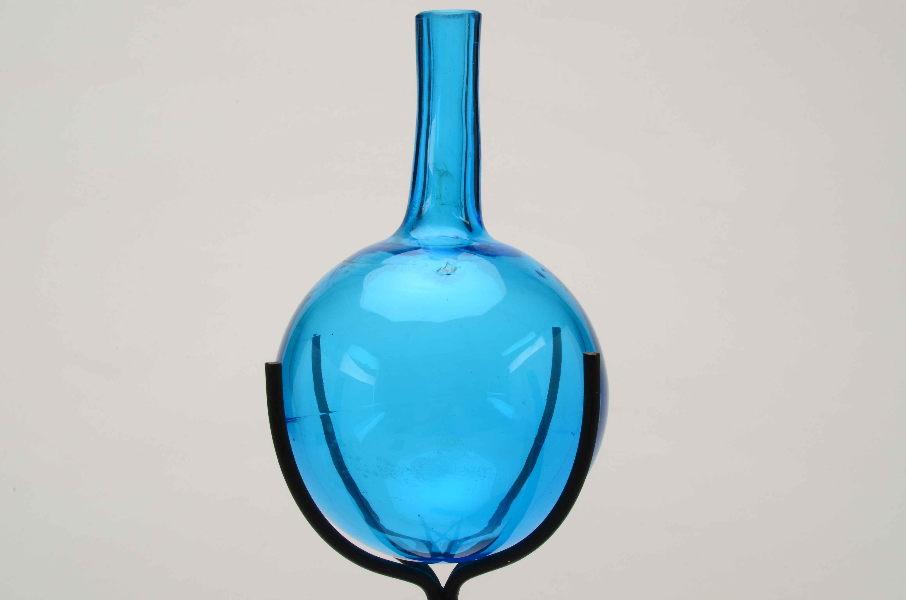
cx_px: 453
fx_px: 2072
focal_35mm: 82
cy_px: 300
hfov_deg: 24.7
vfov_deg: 16.5
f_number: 32
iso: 100
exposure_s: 1/160
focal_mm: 55
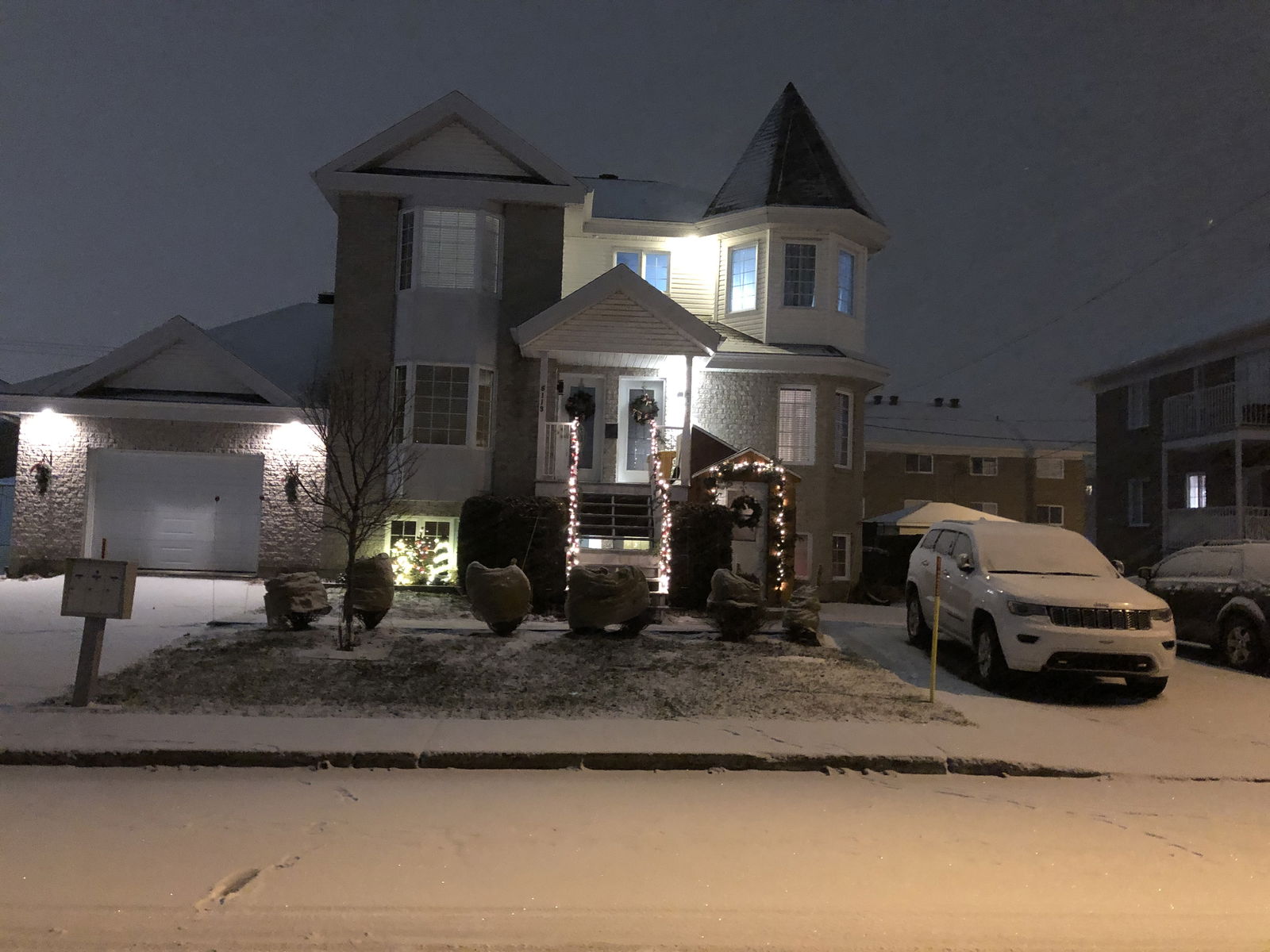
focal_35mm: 28
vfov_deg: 49.7
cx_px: 635
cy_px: 476
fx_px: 1027
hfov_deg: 63.4
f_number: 1.8
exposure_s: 1/4
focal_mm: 3.99
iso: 125
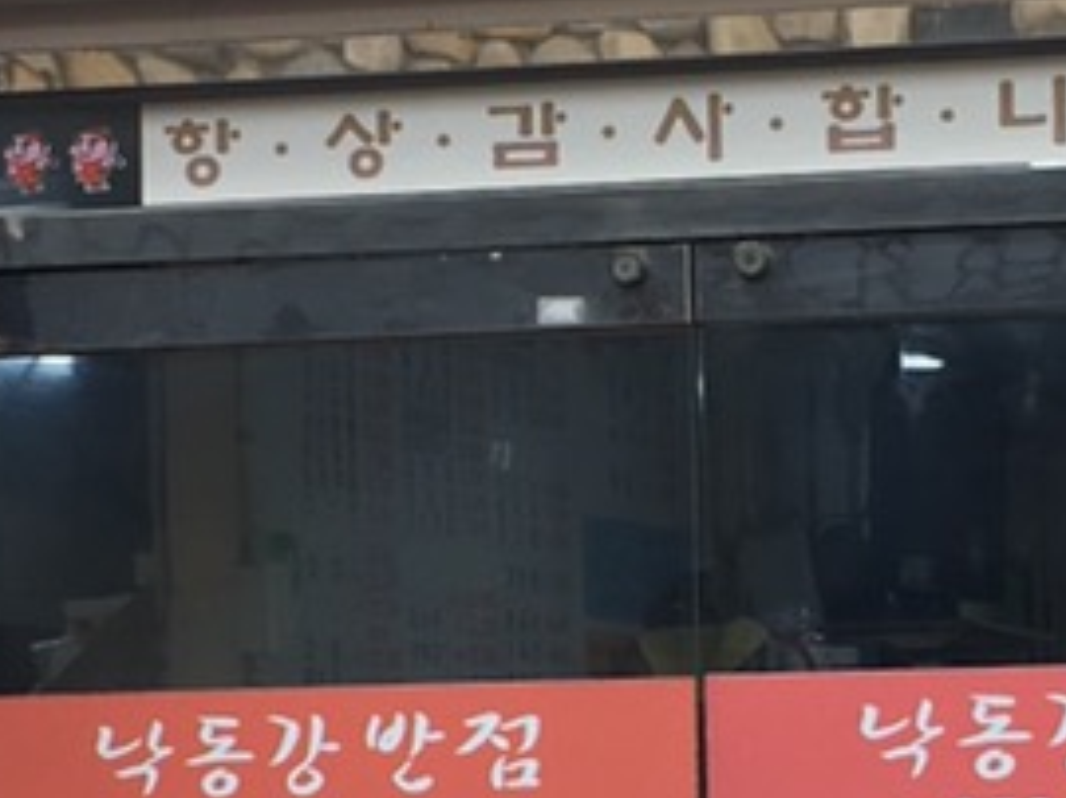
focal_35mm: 161
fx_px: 4954
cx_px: 596
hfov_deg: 12.3
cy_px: 711
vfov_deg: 9.2
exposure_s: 1/204
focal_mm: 4.15
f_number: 2.2
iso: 25
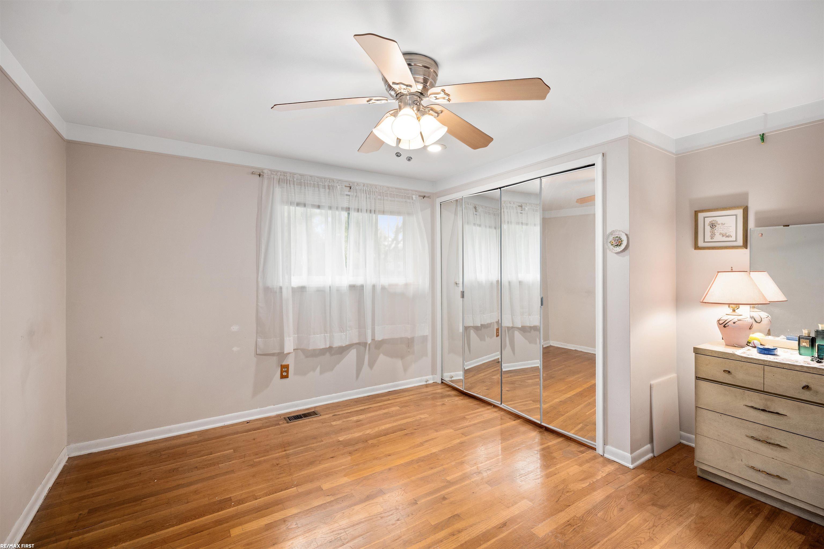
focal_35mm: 15
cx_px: 412
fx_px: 343
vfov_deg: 77.3
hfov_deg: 100.4
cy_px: 274
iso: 400
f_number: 7.1
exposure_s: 1/6
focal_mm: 15
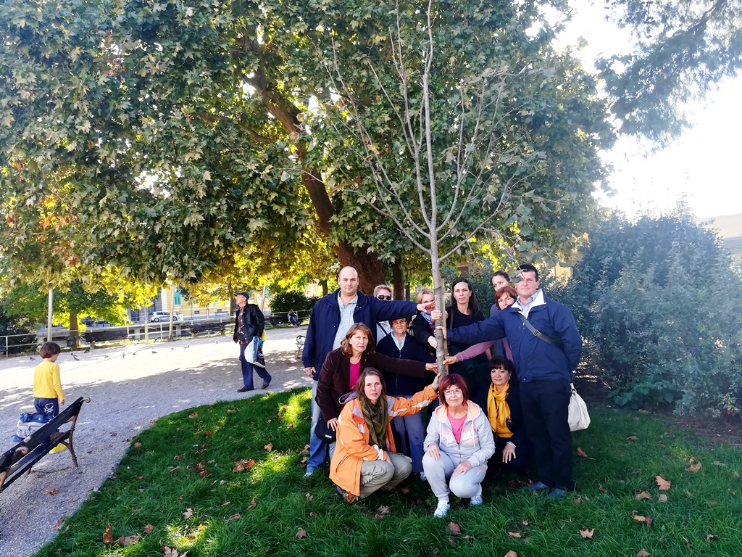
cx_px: 371
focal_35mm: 26
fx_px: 557
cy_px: 278
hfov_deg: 67.3
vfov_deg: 53.1
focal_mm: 3.83
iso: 64
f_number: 2.2
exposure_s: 1/100
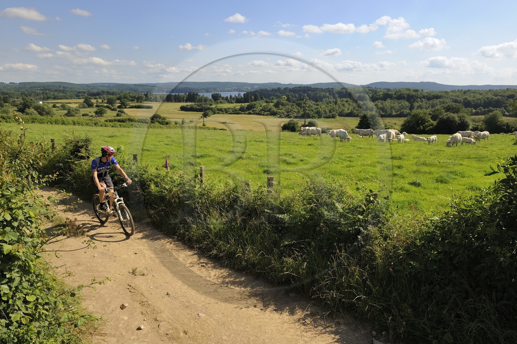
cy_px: 172
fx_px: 344
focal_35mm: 24
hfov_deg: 73.8
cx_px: 258
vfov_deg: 53.1
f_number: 11
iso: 200
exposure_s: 1/200
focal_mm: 24
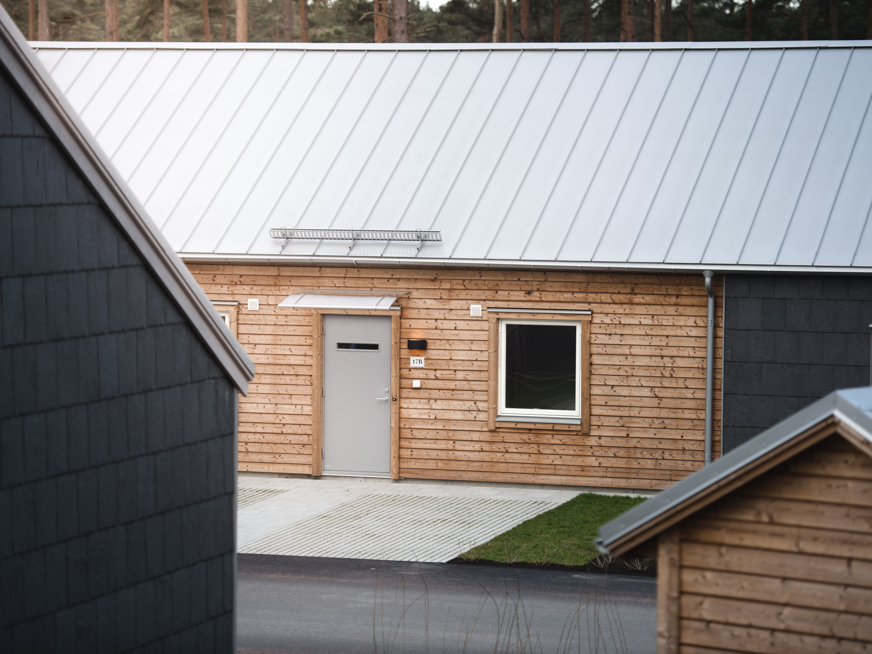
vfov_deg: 11.4
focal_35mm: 130
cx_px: 412
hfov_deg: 15.2
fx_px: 3275
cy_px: 326
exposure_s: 1/320
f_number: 2.8
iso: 64
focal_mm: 120
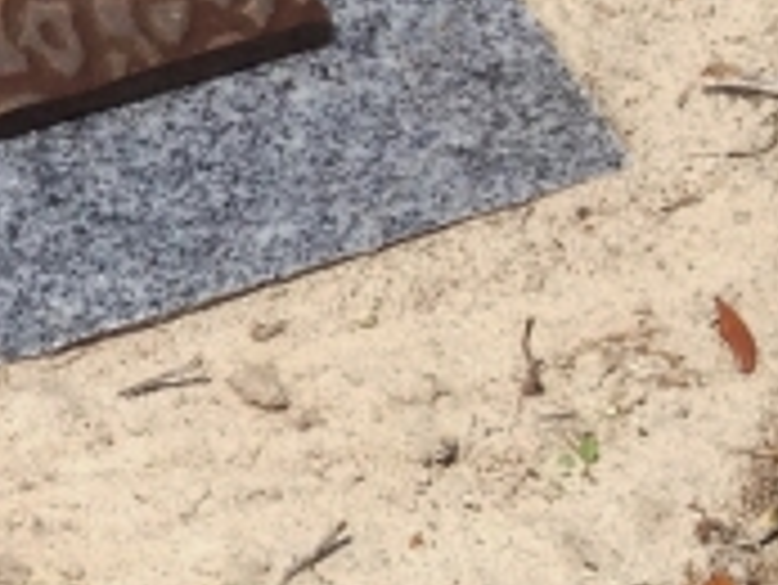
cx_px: -1057
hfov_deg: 8.7
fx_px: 4656
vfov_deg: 7.2
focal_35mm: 207
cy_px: -14
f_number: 2.4
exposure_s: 1/2513
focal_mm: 4.28
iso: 64
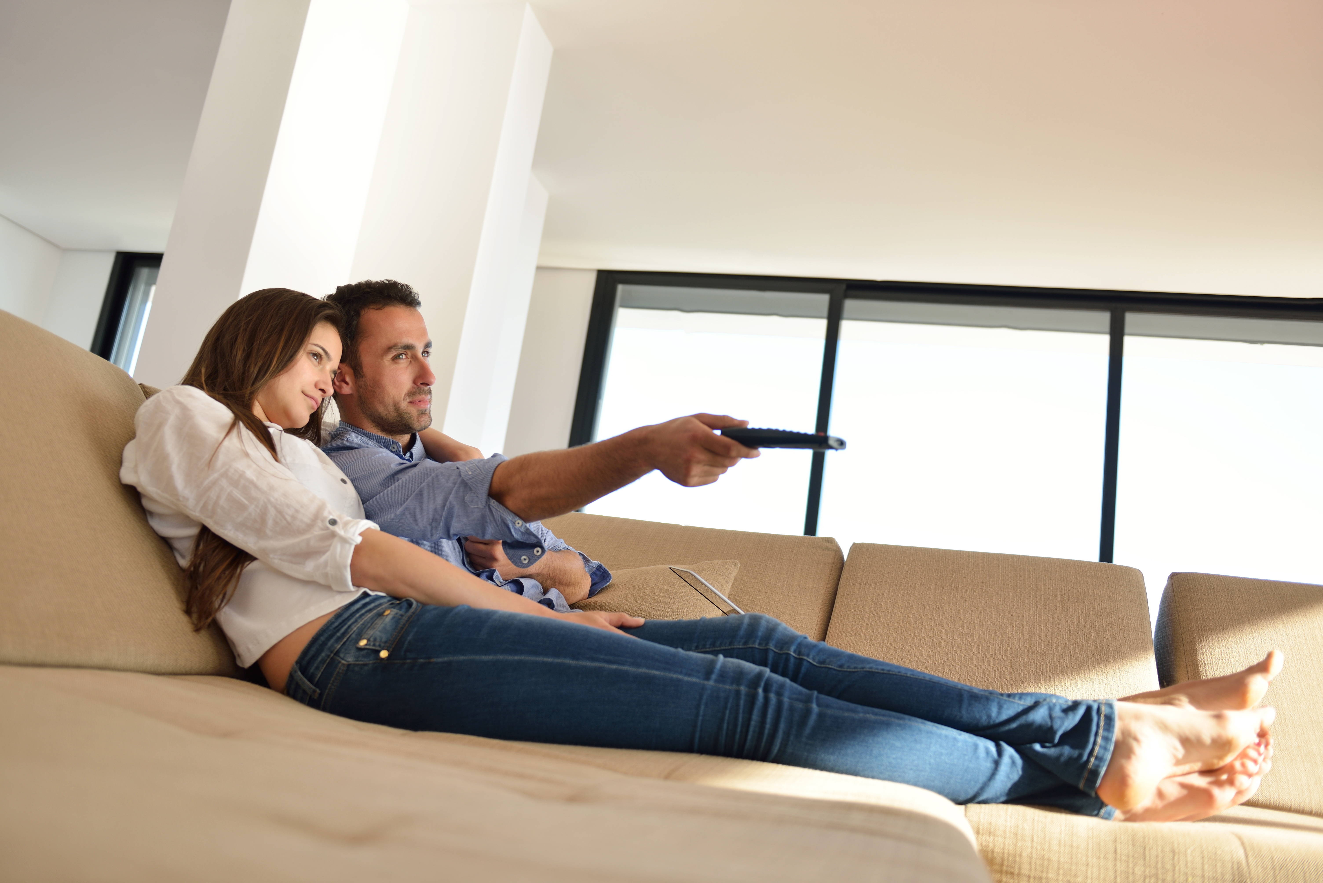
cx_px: 662
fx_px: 1066
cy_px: 442
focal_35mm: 29
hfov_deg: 63.6
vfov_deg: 45.0
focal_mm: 29
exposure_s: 1/160
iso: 100
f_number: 2.8
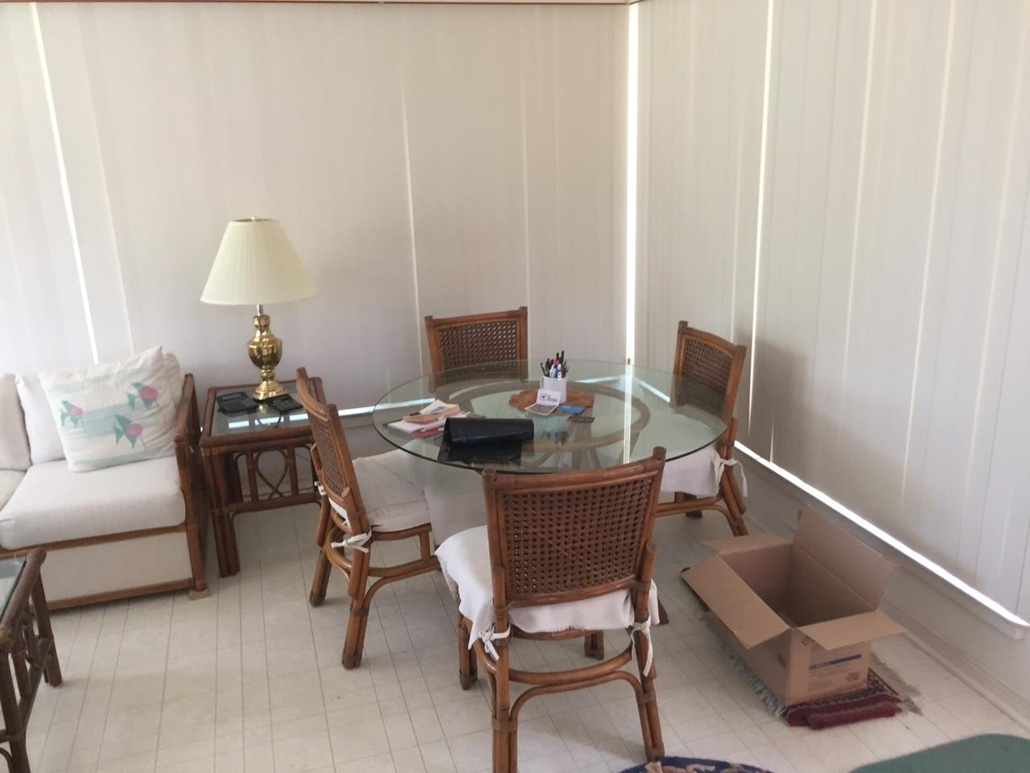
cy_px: 386
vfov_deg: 48.2
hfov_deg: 61.7
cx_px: 515
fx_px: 863
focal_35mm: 29
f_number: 2.2
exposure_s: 1/30
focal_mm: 4.15
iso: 100
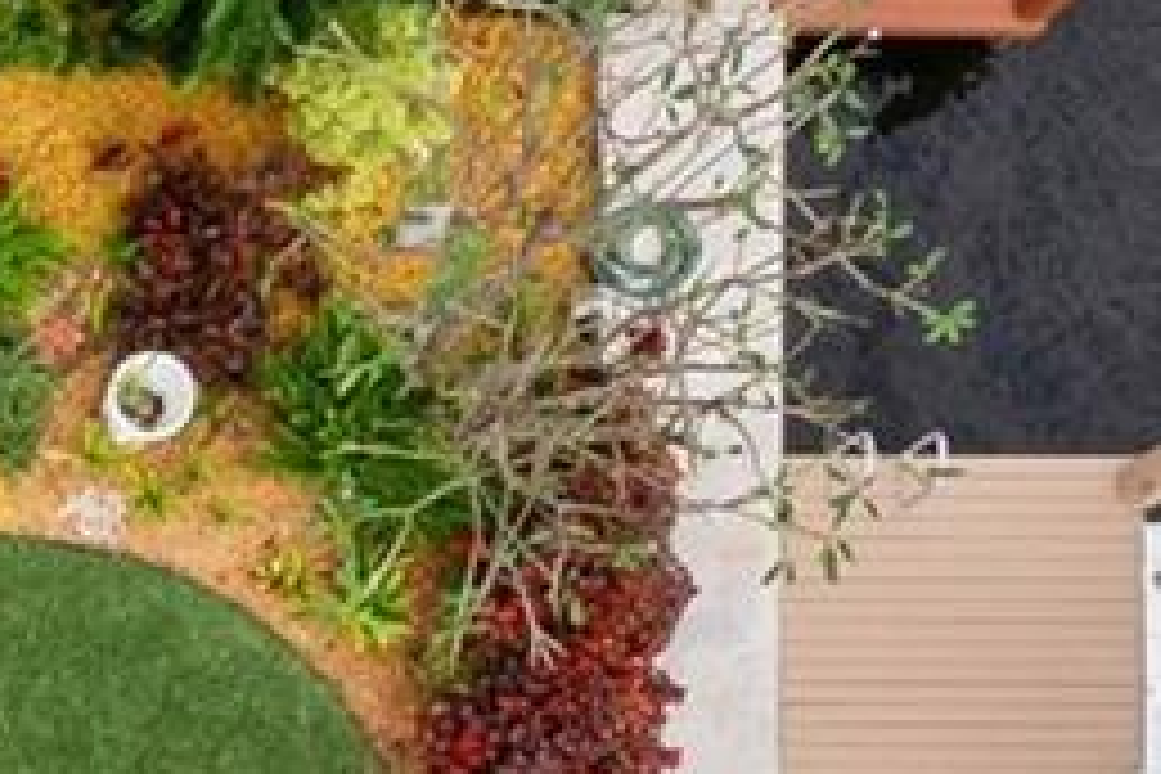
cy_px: 2340
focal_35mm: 222
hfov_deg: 8.2
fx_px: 7159
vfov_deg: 5.8
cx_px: -2070
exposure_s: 1/400
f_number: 5.6
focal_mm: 10.26
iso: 100
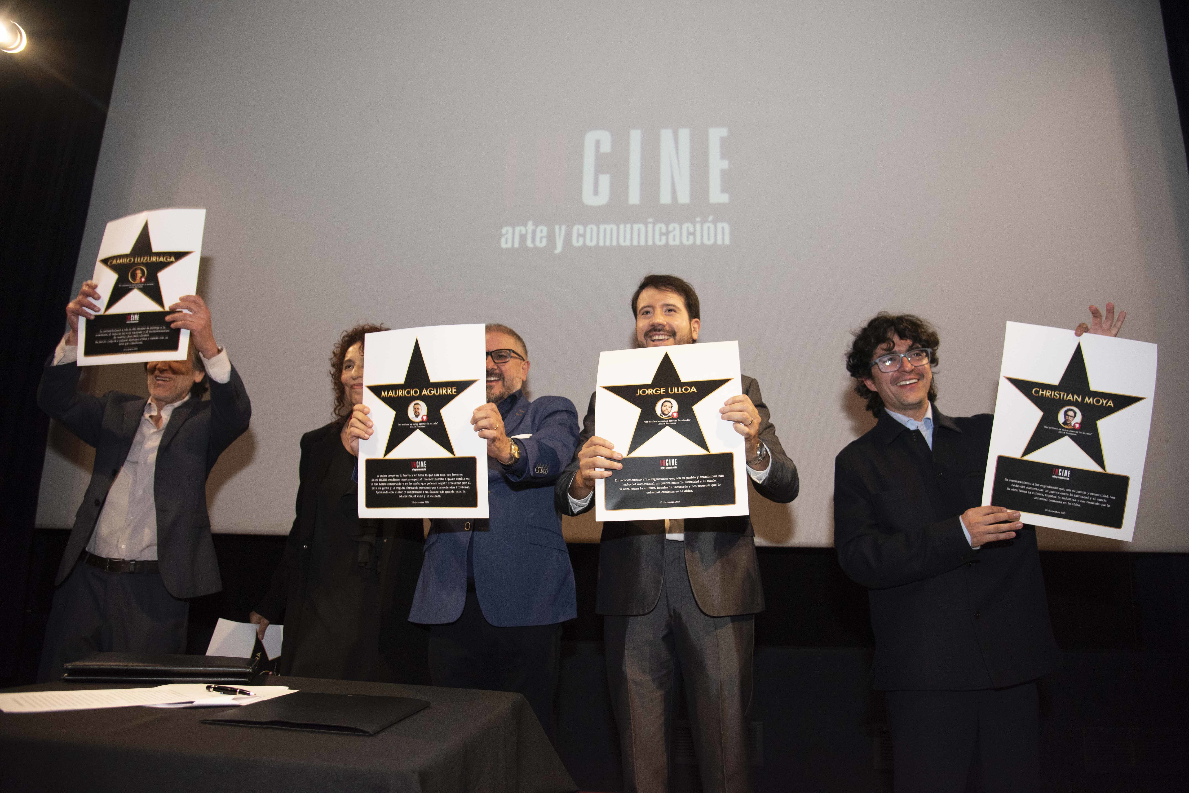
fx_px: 793
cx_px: 594
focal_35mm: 24
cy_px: 396
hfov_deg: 73.7
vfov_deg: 53.2
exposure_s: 1/160
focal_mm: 24
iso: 1000
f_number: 4
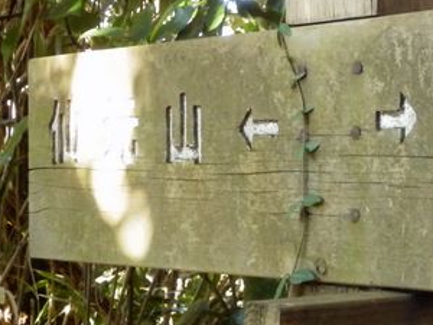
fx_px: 1701
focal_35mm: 136
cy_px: 215
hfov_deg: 14.1
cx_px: 509
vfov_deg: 10.9
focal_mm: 9.1
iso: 640
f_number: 4.4
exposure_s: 1/50
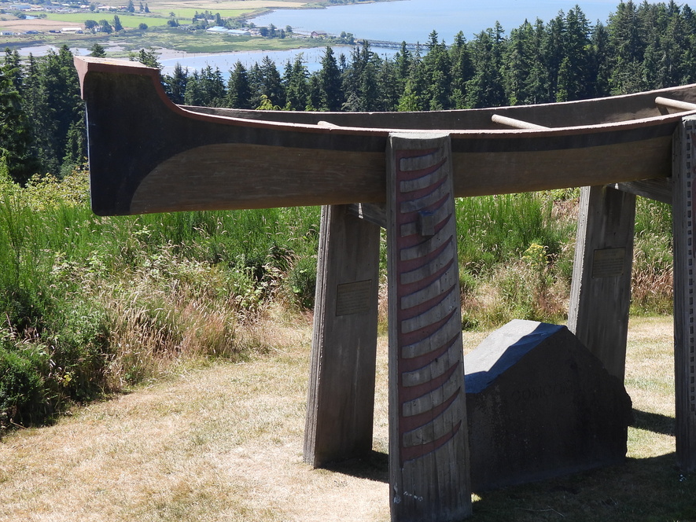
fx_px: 1367
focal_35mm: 68
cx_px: 481
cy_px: 207
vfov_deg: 21.6
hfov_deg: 28.3
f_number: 3.2
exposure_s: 1/500
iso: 100
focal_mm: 8.4
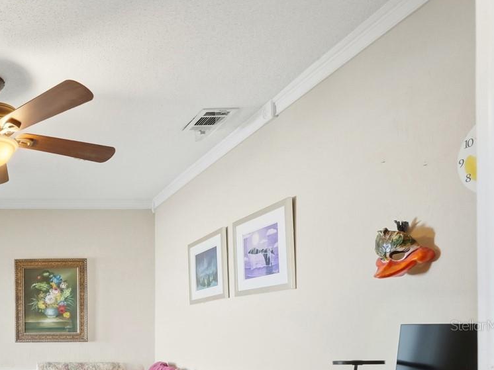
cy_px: 325
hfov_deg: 45.3
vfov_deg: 40.1
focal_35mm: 33
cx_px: -17
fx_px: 471
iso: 2500
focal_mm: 16
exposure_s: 1/1000
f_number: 8
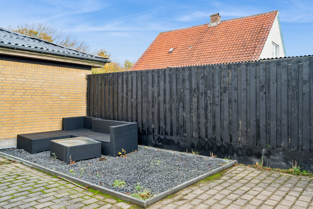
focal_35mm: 29
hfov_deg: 63.7
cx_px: 156
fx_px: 252
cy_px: 104
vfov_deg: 45.0
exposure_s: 1/125
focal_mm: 29
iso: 400
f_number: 5.6
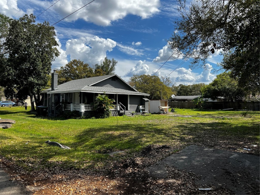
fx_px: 195
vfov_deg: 53.1
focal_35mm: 26
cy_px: 98
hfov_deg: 67.3
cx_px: 130
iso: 50
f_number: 1.5
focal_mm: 5.7
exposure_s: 1/4444
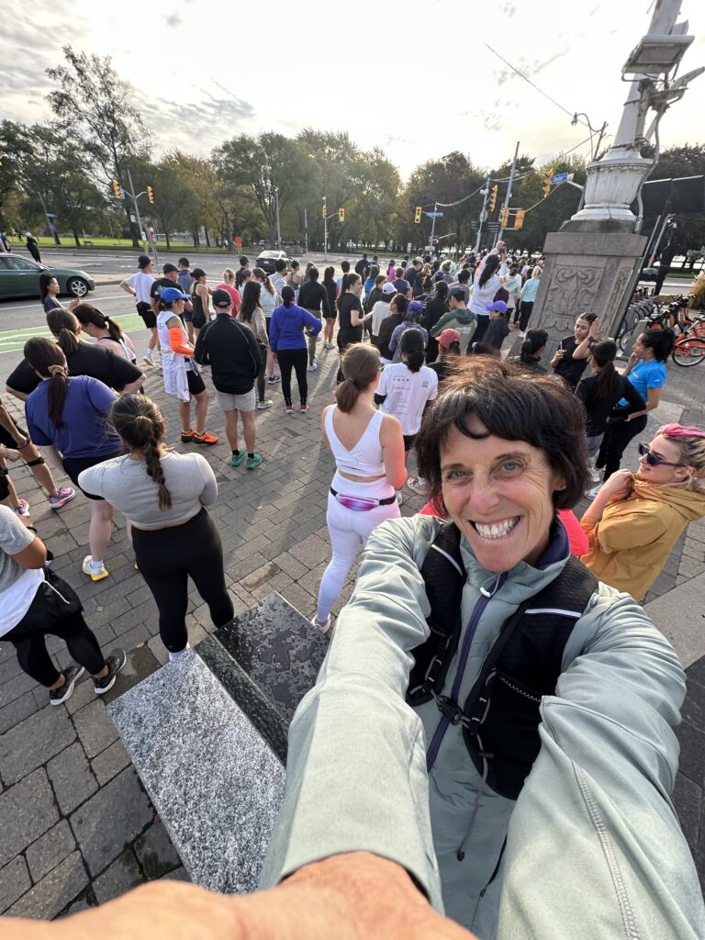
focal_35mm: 14
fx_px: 380
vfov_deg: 102.1
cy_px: 470
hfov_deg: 85.7
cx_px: 352
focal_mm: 2.22
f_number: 2.2
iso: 40
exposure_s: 1/205
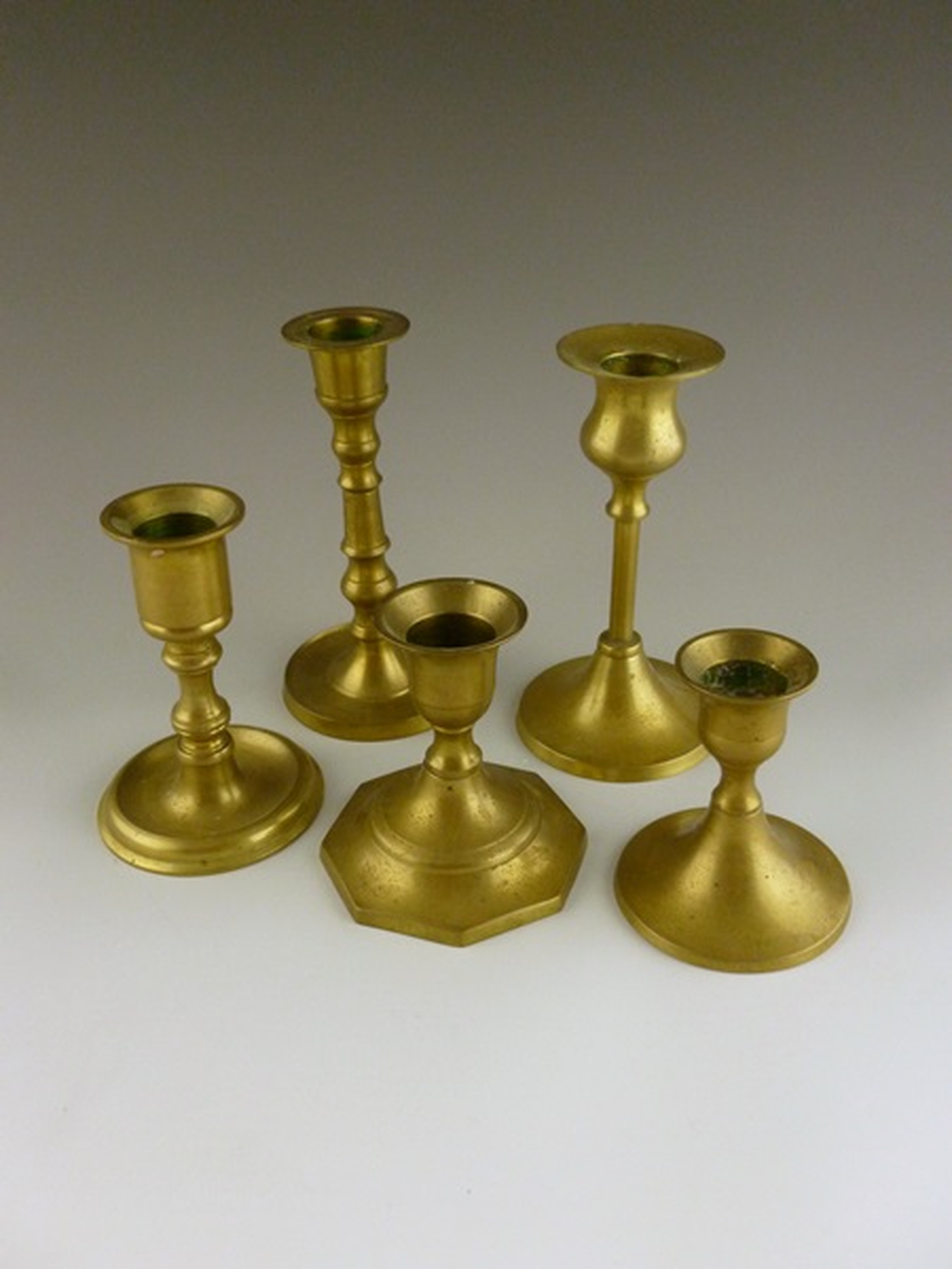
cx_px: 476
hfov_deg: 49.7
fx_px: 1027
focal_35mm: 28
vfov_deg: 63.4
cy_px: 634
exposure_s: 1/500
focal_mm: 5
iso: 400
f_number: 3.3
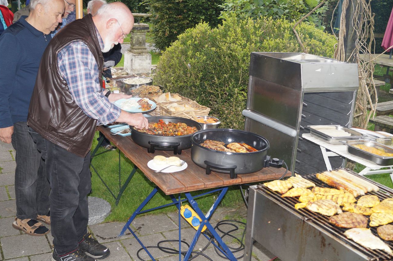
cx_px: 173
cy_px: 119
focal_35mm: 41
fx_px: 447
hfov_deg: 47.3
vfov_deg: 32.6
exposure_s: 1/160
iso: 400
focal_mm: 22
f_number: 4
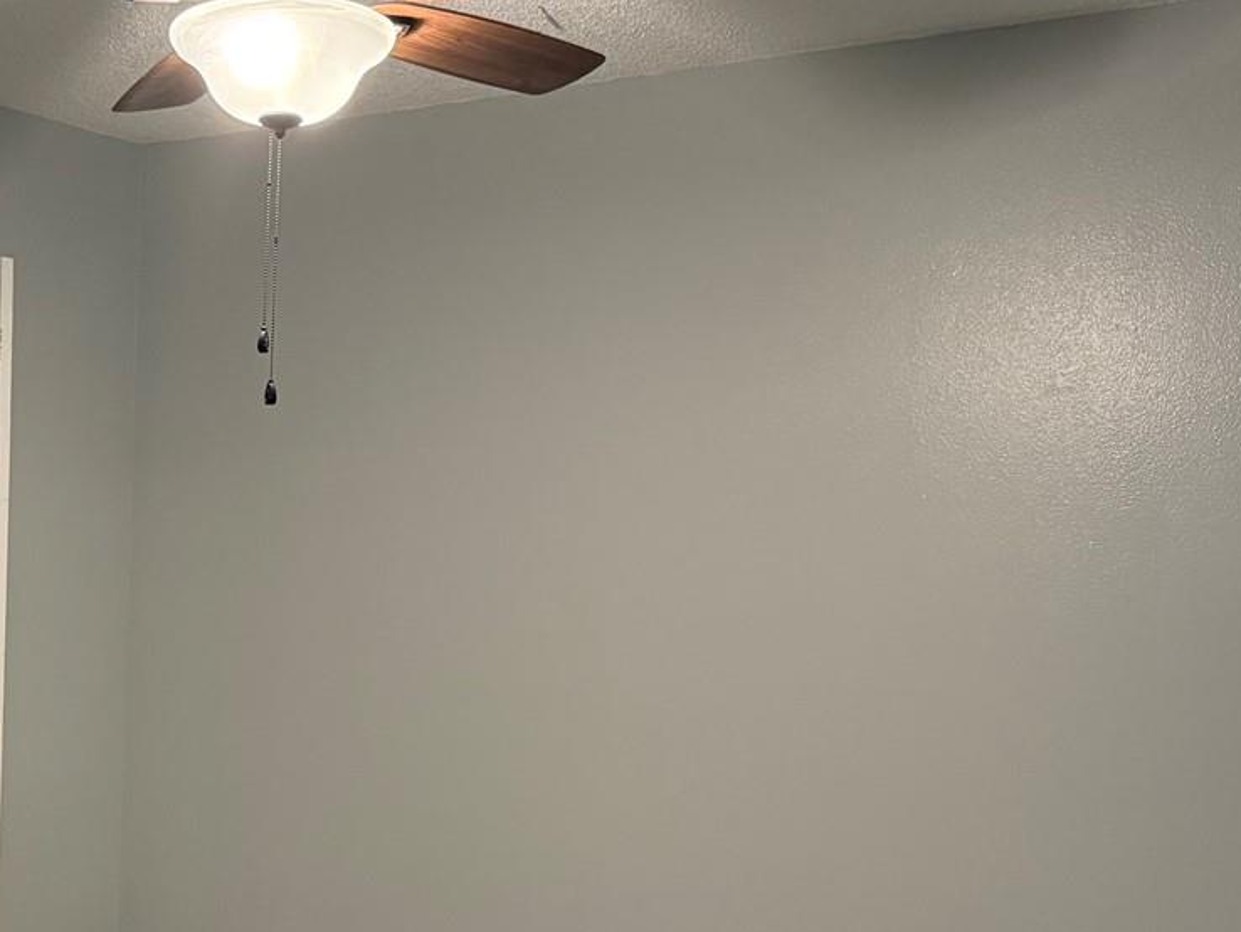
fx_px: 1865
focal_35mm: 52
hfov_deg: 35.4
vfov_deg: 27.9
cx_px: 215
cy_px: 629
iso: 640
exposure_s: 1/60
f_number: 1.78
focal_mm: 6.76
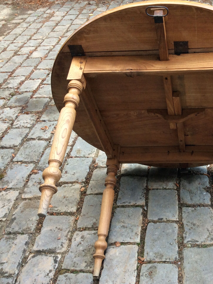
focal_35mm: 43
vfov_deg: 43.8
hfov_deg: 32.6
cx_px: 172
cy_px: 141
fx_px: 353
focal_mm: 3.3
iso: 64
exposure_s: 1/100
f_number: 2.4
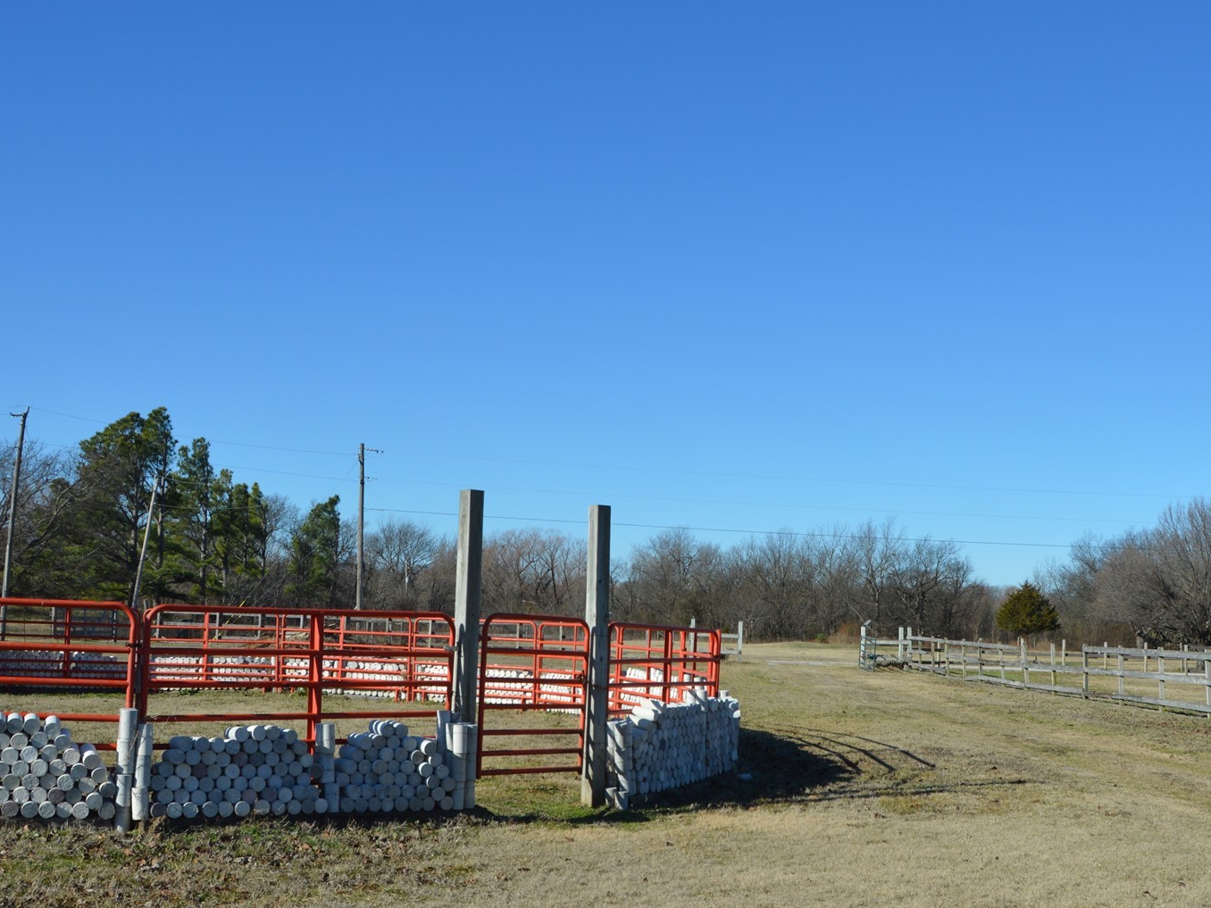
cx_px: 702
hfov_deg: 47.7
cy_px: 528
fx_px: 1364
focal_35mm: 39
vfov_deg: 36.7
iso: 100
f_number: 8
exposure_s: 1/250
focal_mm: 18
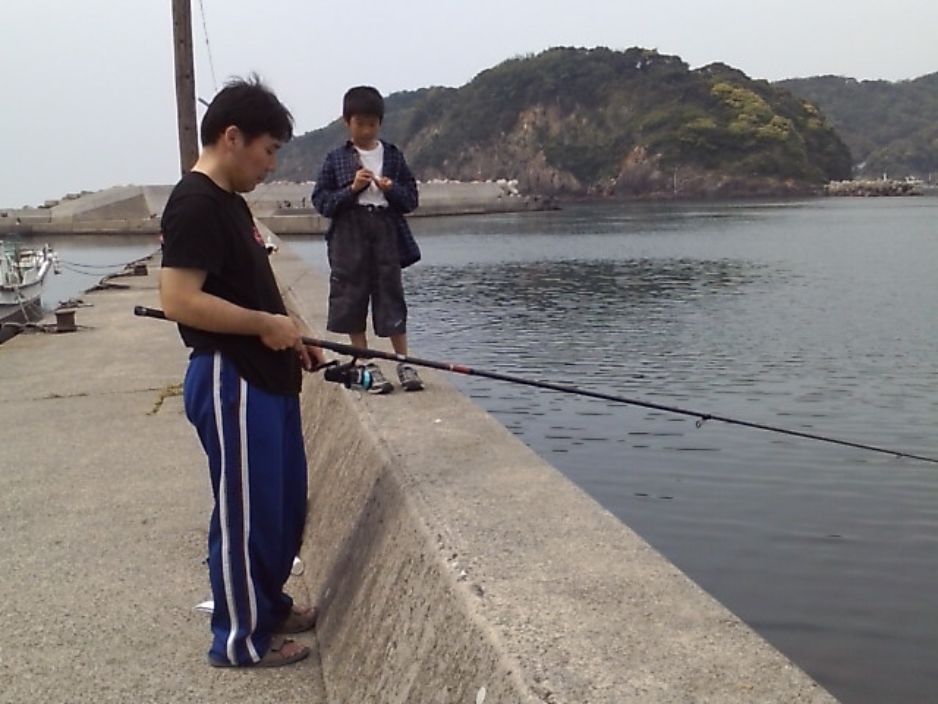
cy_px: 352
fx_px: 786
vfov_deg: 48.2
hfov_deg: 61.7
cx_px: 469
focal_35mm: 29
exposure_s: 1/714
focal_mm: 3.73
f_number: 3.5
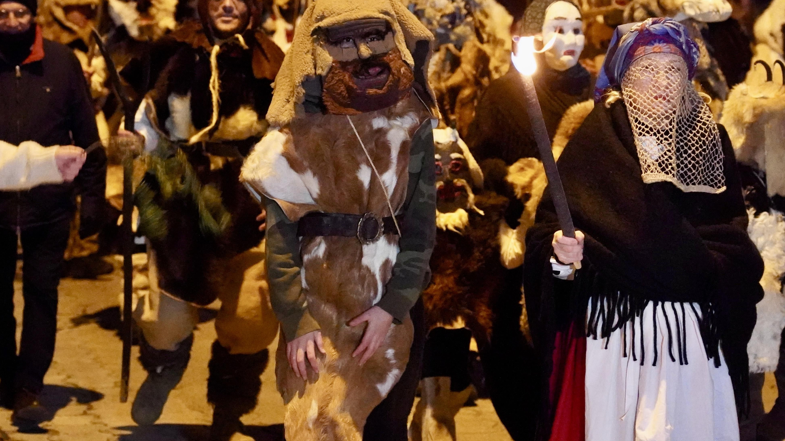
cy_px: 183
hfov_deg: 16.4
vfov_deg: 9.3
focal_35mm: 131
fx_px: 2727
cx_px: 390
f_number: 4
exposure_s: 1/125
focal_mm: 83
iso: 25600
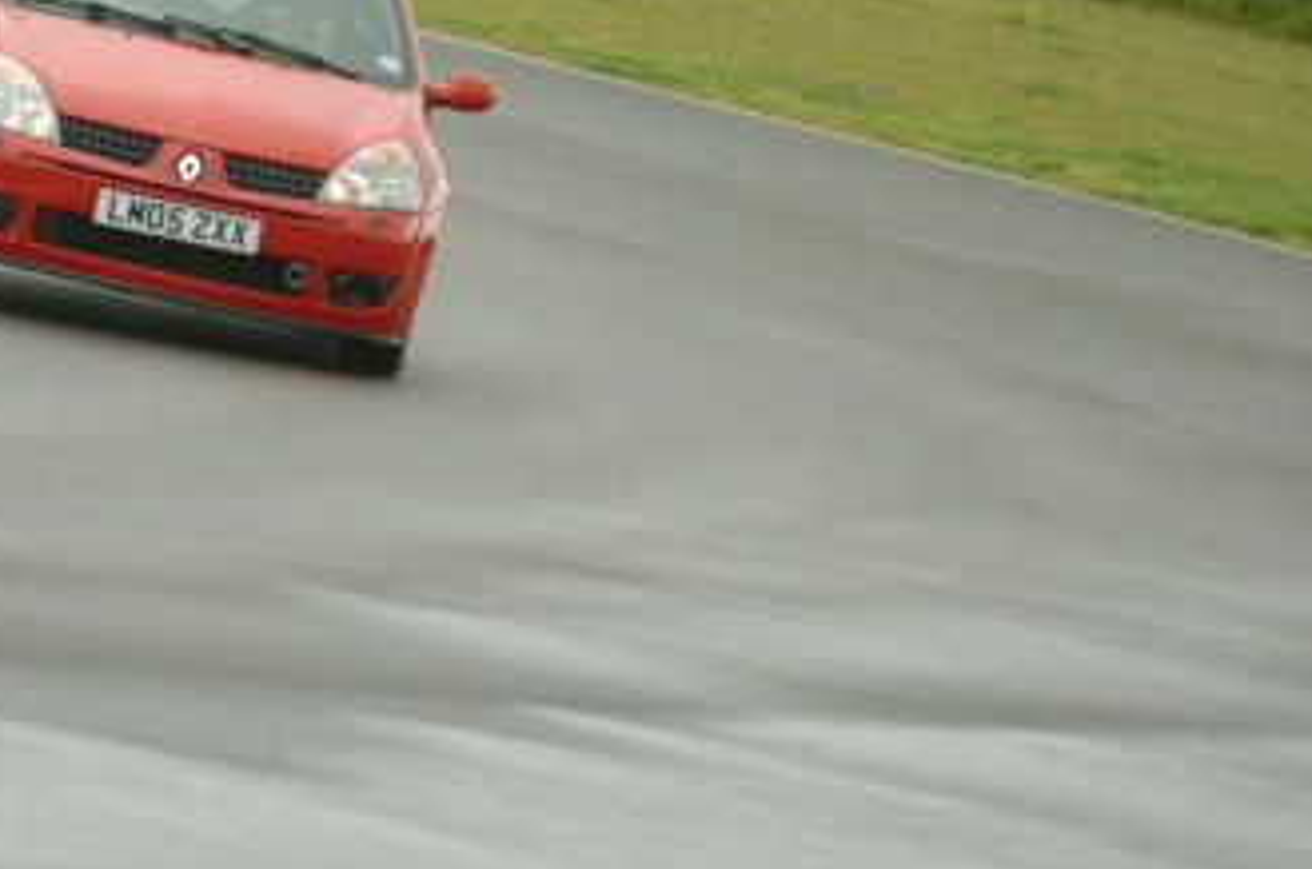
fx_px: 21169
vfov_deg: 2.4
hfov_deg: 3.5
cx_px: 225
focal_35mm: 582
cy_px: 161
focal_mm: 200
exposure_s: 1/500
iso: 200
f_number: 2.8
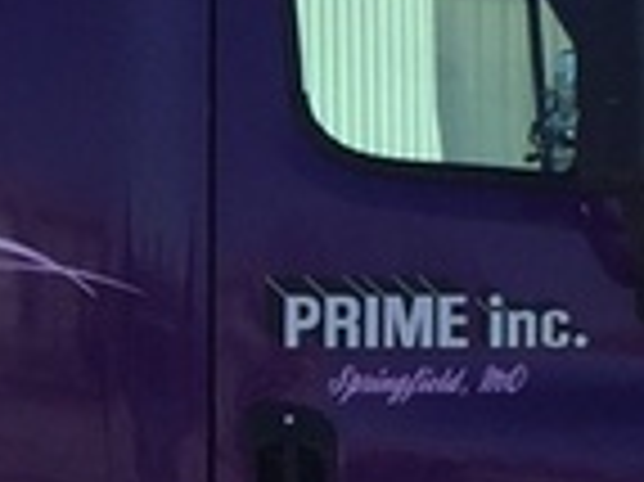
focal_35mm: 208
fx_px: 3866
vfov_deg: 7.1
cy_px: 468
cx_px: -342
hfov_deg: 9.3
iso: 32
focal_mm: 4.15
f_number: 2.2
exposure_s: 1/1199
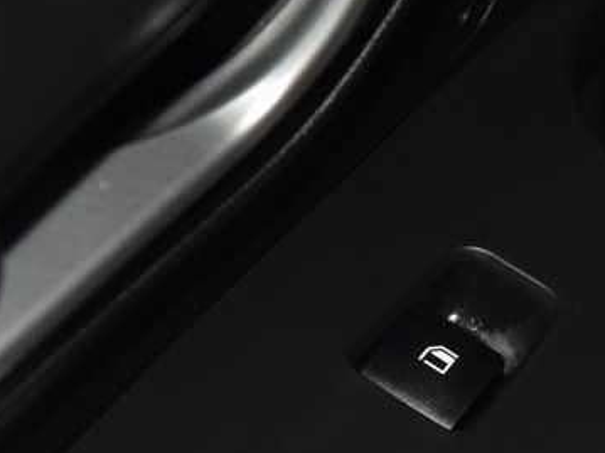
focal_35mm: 180
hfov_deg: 10.9
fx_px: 3145
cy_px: 284
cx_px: 517
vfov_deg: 8.2
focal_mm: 70
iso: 100
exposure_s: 1/125
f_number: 8
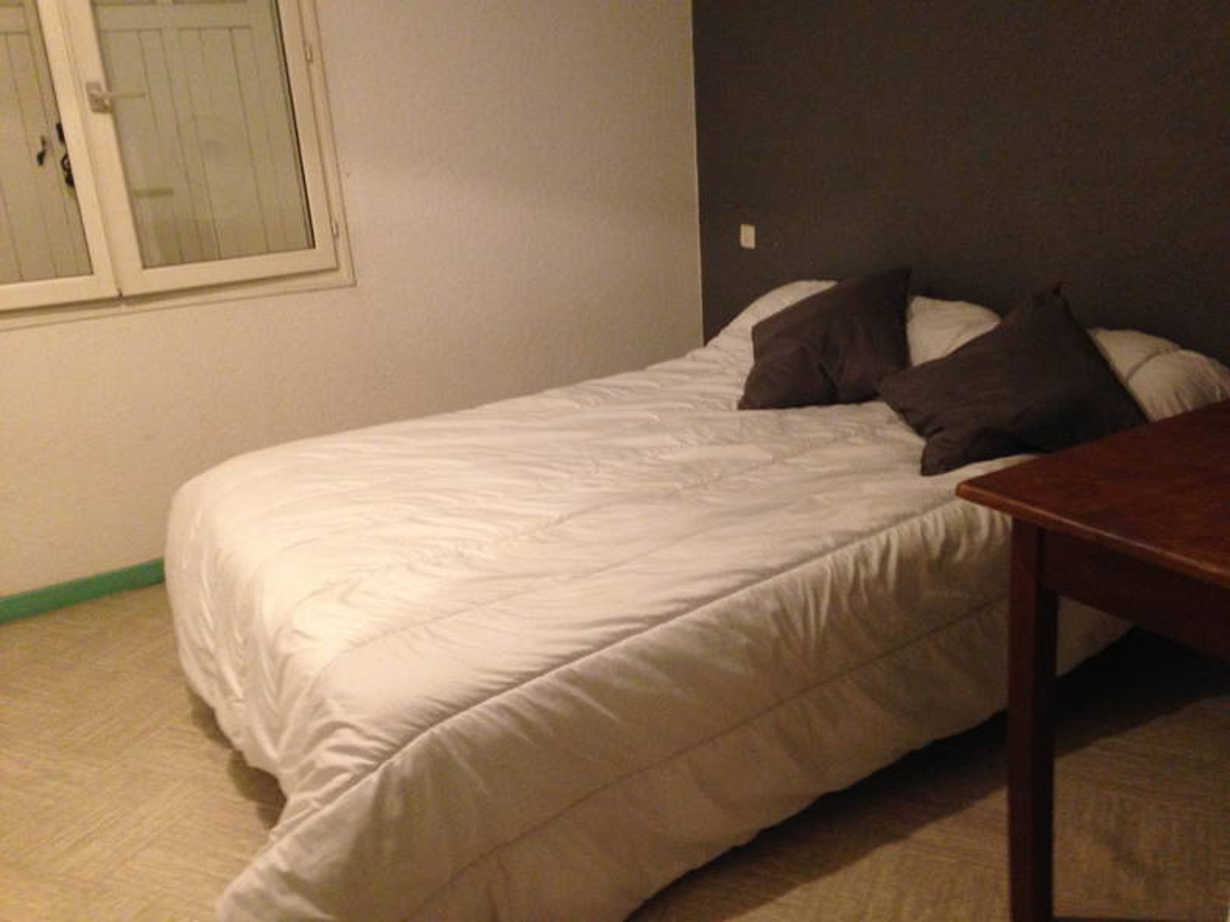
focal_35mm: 33
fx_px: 1172
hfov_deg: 55.4
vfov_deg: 42.9
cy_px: 461
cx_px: 615
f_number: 2.4
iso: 320
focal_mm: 4.12
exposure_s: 1/20
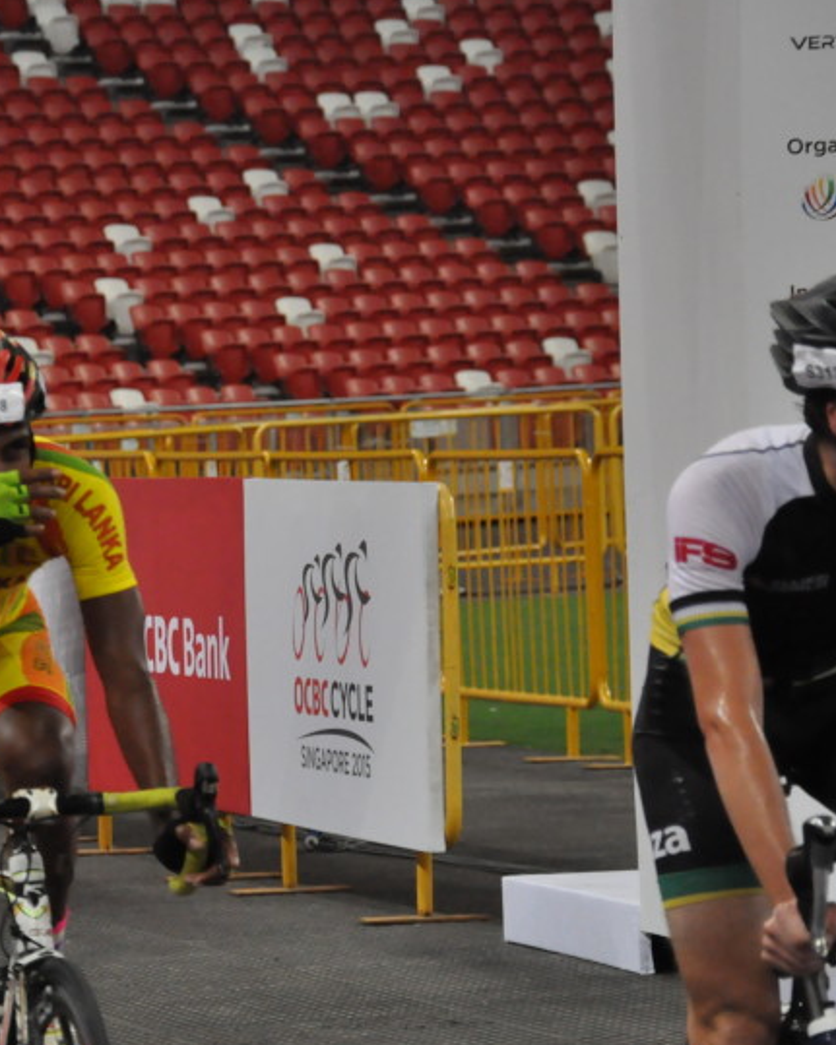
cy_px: 617
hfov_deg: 5.9
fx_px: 8105
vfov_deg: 7.4
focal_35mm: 262
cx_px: 35
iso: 2500
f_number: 5.6
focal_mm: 98
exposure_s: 1/640
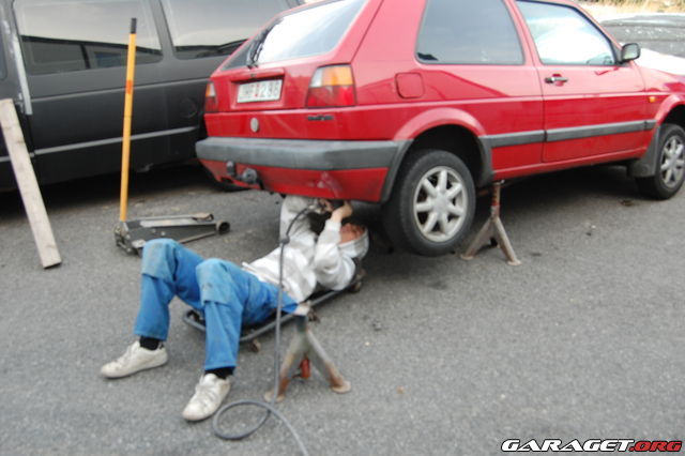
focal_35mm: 34
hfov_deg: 55.1
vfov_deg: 38.3
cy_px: 228
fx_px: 656
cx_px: 342
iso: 320
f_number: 5.6
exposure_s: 1/125
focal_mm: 23
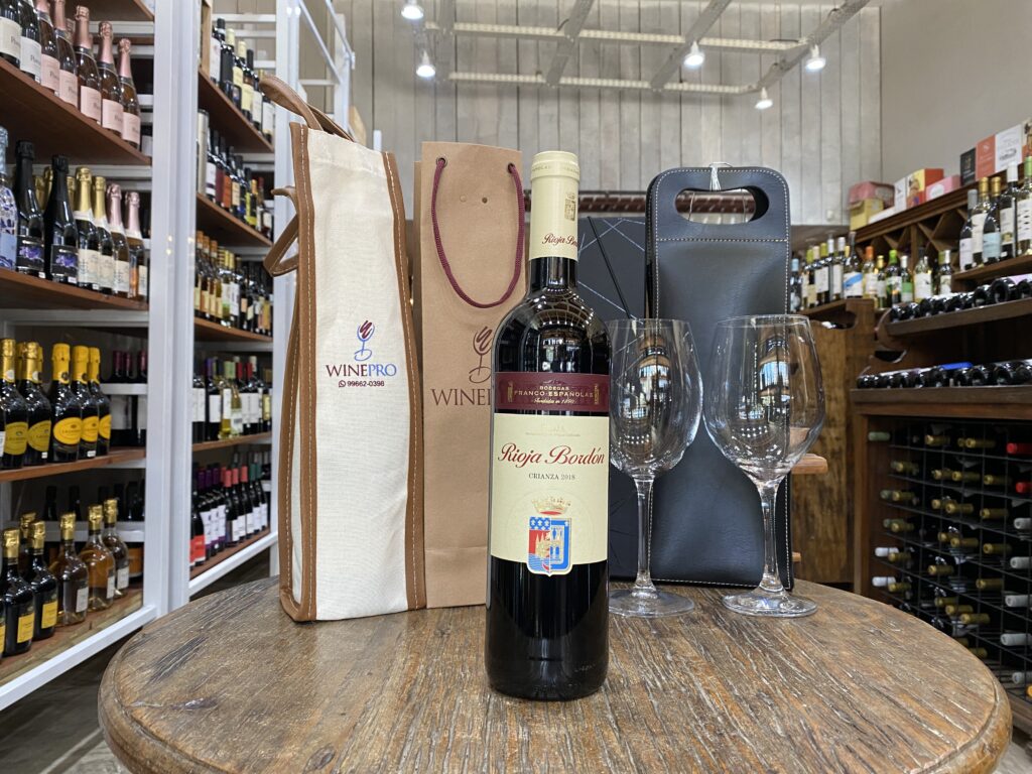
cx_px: 516
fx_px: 775
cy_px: 387
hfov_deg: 67.3
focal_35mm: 26
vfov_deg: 53.1
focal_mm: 4.25
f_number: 1.8
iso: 160
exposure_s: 1/60
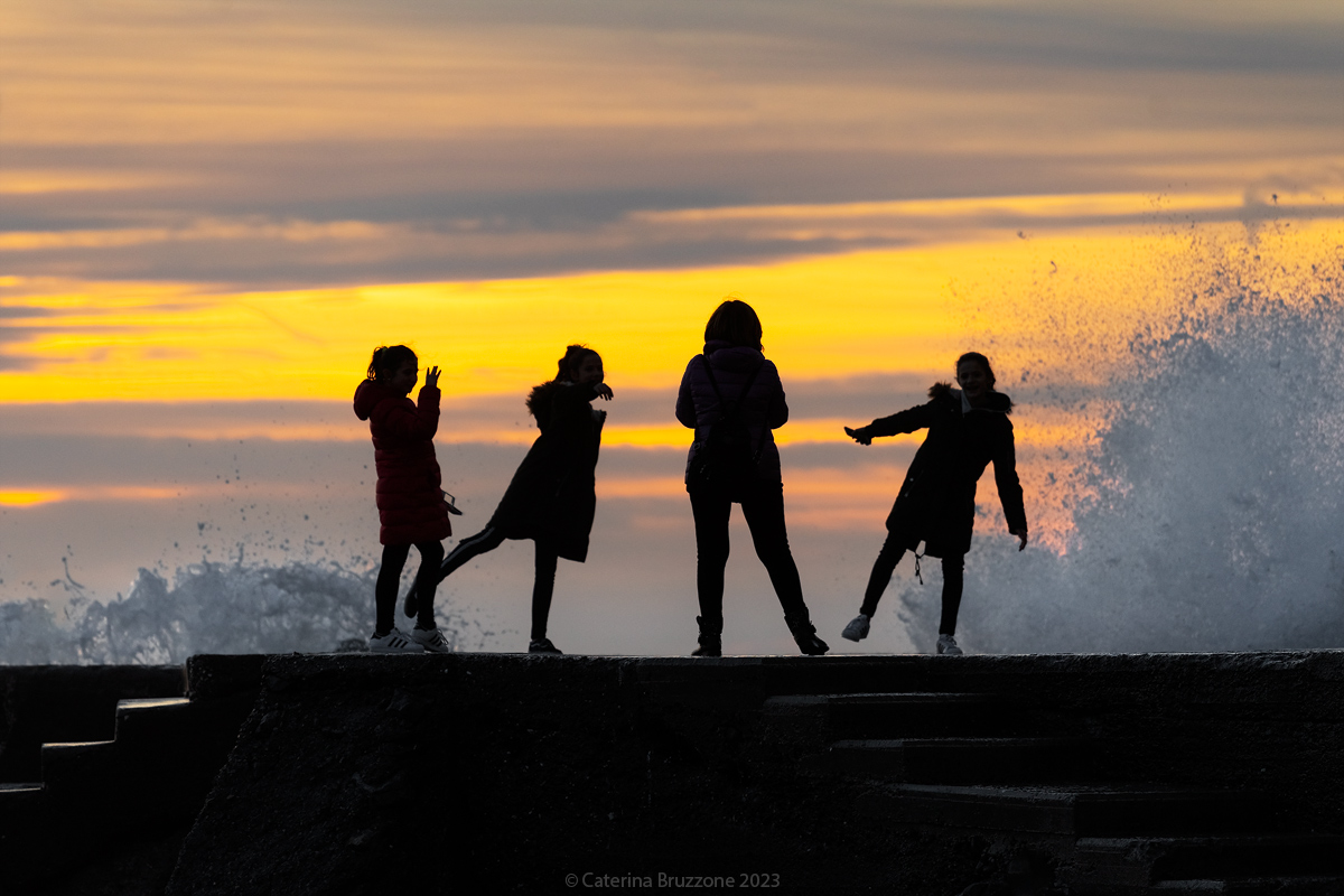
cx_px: 672
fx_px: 7466
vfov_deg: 6.9
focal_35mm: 200
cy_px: 448
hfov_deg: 10.3
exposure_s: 1/400
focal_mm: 200
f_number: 5
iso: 400
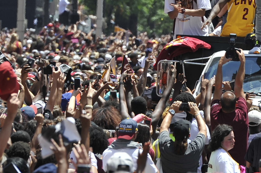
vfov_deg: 1.9
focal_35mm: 727
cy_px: -4
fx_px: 5267
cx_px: 236
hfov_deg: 2.8
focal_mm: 200
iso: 200
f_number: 5.6
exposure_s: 1/640
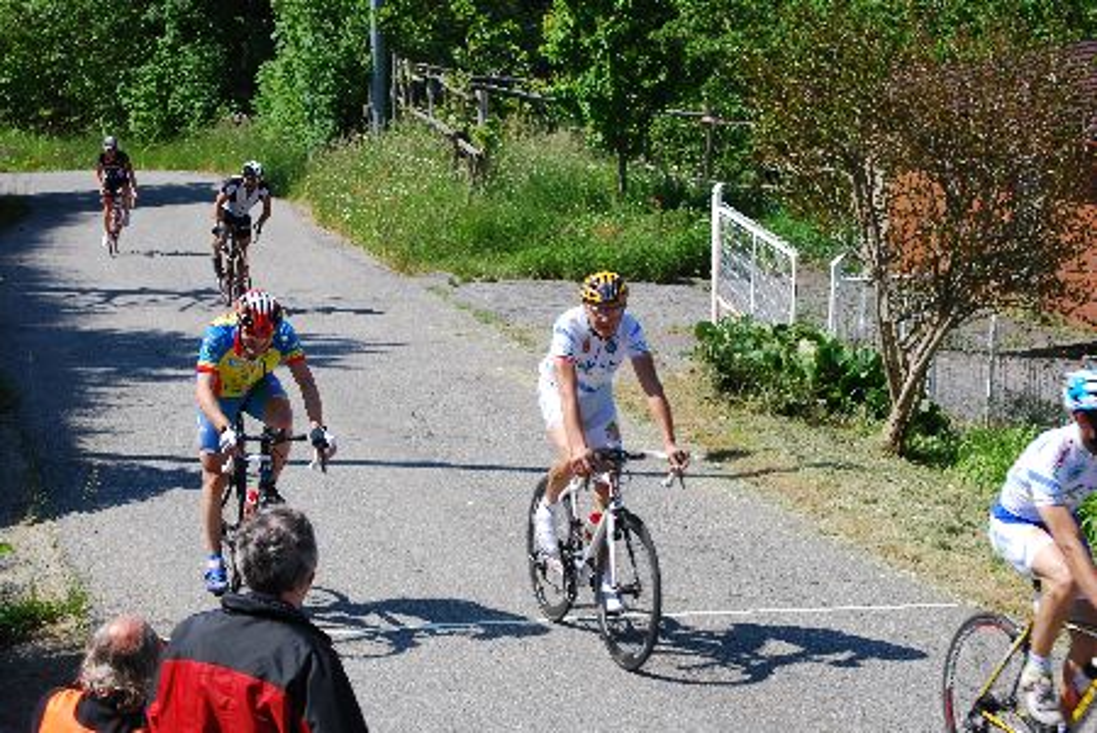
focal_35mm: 82
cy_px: 366
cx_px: 548
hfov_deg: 24.6
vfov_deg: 16.6
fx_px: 2516
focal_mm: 55
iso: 100
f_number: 9
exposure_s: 1/125
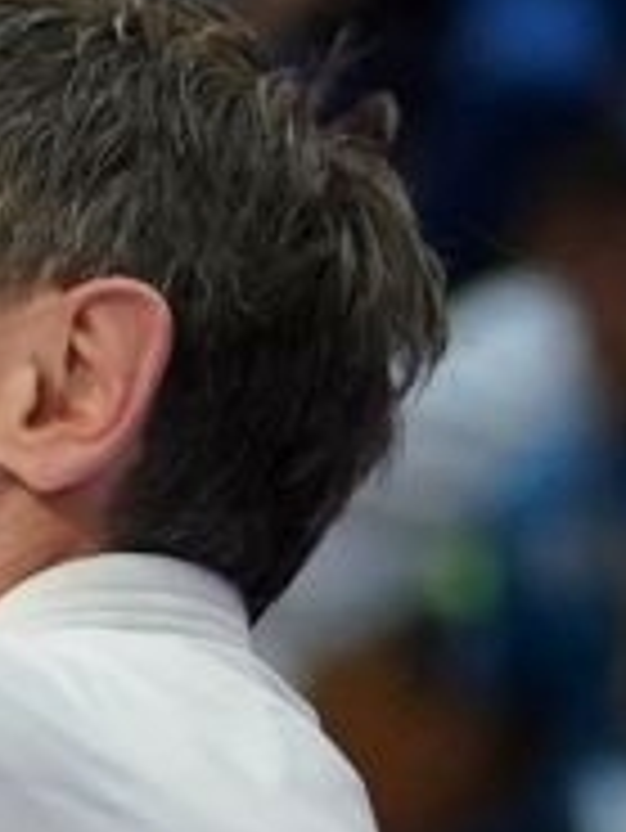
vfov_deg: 1.7
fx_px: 28660
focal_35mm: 1190
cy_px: 1538
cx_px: -784
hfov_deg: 1.2
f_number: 2.8
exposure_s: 1/1000
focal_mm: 85
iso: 1600
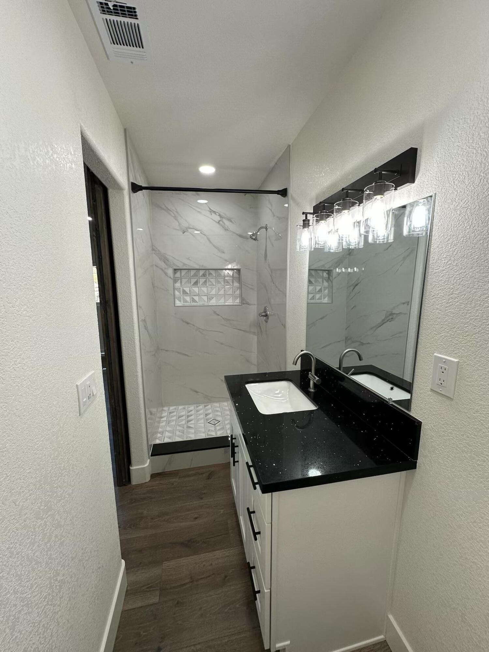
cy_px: 326
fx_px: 264
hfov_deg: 85.7
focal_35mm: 14
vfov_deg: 102.1
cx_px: 244
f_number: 2.2
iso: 80
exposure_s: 1/120
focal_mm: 2.22
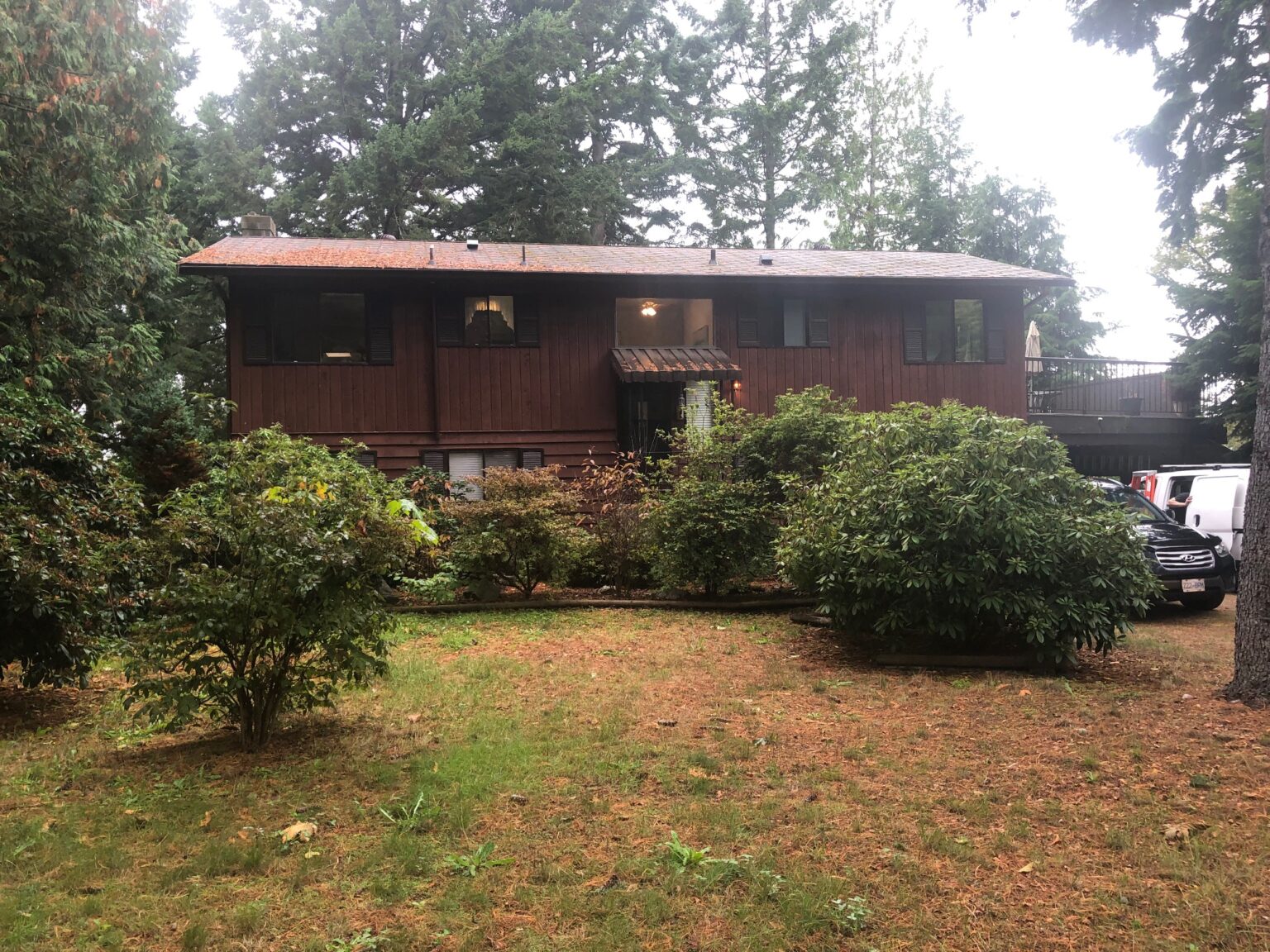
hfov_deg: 63.4
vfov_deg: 49.7
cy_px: 476
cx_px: 635
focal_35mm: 28
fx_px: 1027
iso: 64
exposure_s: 1/120
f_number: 1.8
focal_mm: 4
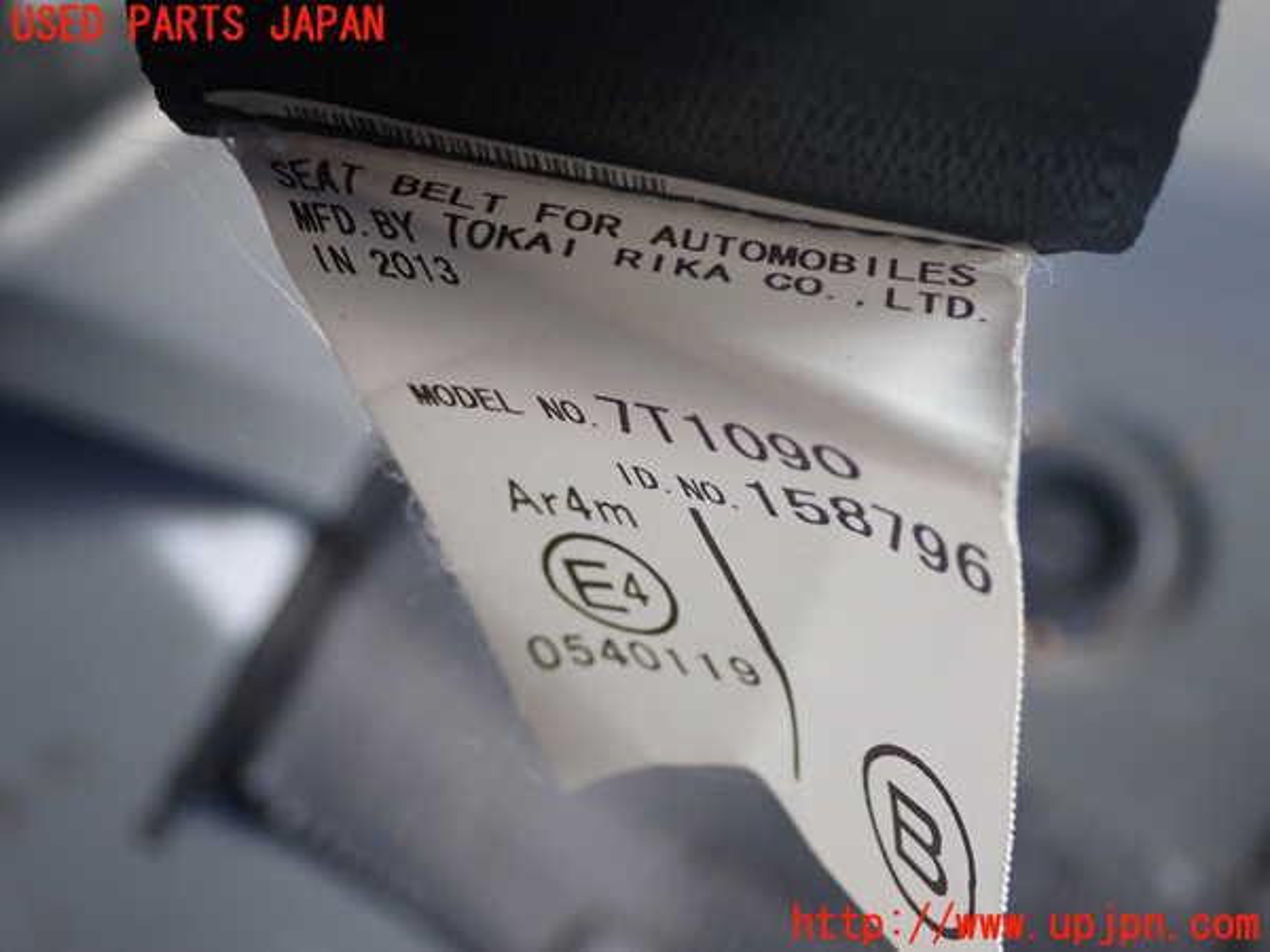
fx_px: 2128
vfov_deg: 25.2
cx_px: 635
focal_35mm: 58
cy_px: 476
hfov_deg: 33.2
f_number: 3.5
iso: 320
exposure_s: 1/60
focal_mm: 10.35
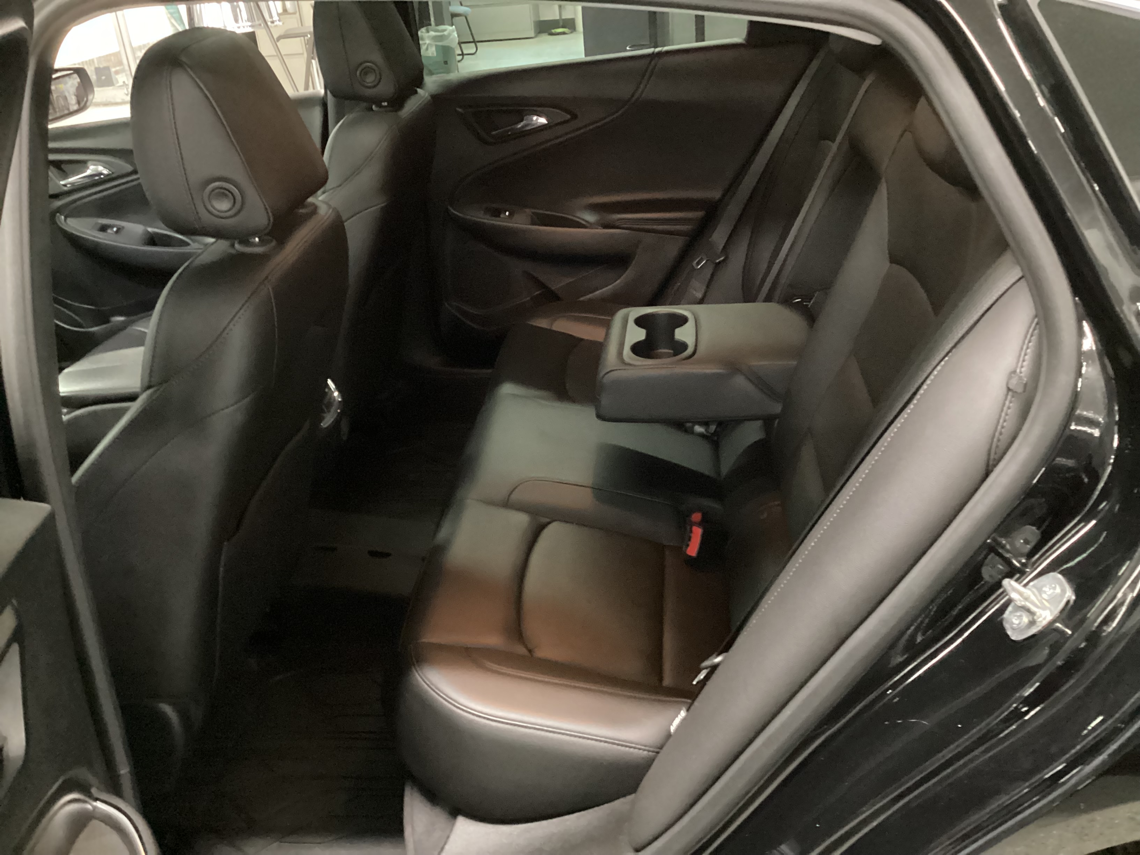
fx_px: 1021
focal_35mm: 31
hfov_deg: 58.4
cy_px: 428
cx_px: 570
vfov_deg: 45.4
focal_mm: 3.3
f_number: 2.4
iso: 800
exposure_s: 1/17
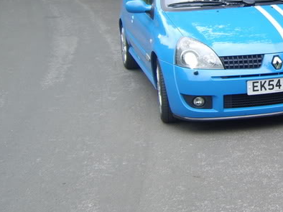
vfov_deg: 22.9
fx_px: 515
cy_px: 35
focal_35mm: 63
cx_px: 261
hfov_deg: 29.3
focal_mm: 8.13
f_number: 2.7
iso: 50
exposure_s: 1/114
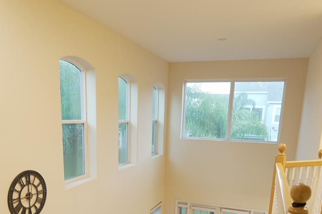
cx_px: 149
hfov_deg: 57.2
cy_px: 187
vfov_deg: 37.7
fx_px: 295
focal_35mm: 33
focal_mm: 11
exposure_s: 1/30
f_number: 1.8
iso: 250
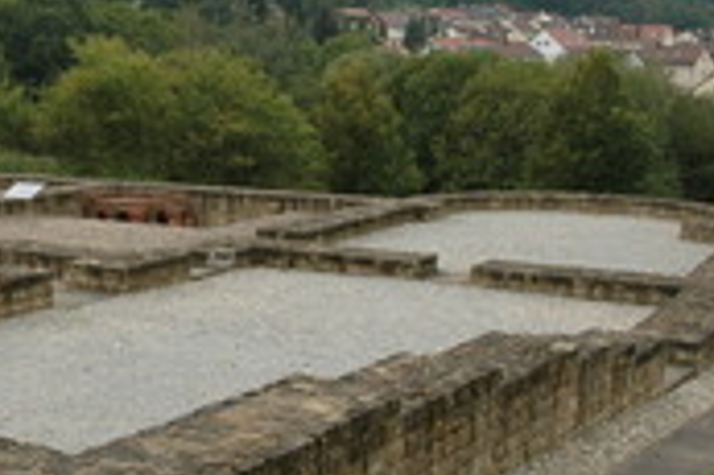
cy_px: 223
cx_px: 76
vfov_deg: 21.5
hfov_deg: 30.6
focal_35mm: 63
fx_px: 1248
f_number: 6.3
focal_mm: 18
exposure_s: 1/160
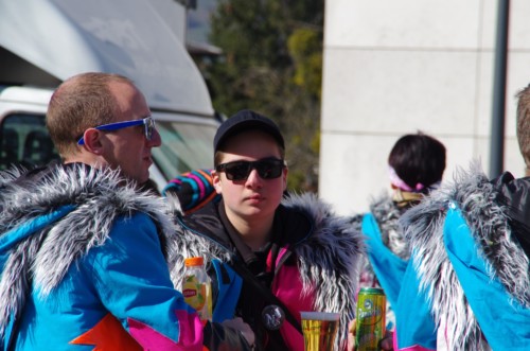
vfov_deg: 4.6
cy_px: 176
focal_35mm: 300
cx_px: 265
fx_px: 4407
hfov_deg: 6.9
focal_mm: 200
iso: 200
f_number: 11
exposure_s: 1/250
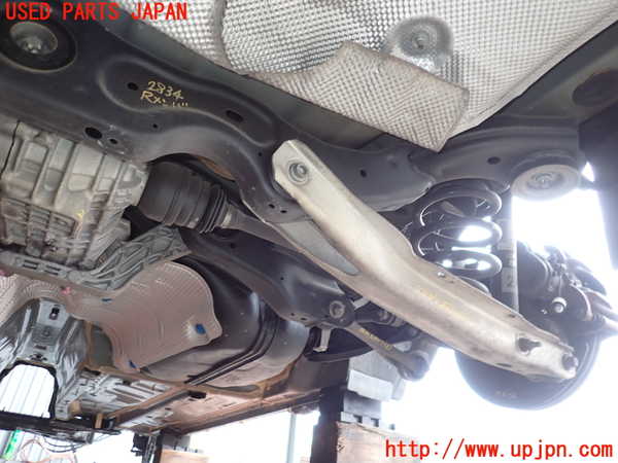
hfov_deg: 69.4
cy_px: 232
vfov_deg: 54.9
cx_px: 309
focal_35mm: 25
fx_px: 446
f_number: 2
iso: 125
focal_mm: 4.5
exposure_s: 1/60
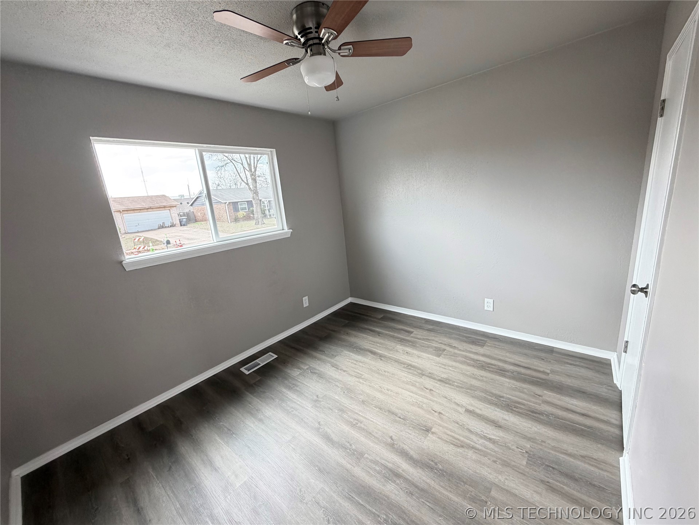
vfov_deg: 85.7
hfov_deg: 102.1
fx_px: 283
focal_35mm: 14
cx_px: 350
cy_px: 262
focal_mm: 2.22
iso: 200
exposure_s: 1/121
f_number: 2.2
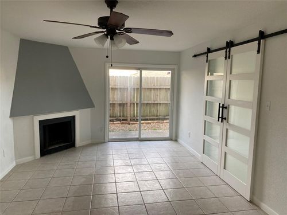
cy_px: 108
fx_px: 216
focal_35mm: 26
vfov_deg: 53.1
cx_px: 144
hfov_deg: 67.3
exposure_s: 1/120
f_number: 1.8
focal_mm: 4.25
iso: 100
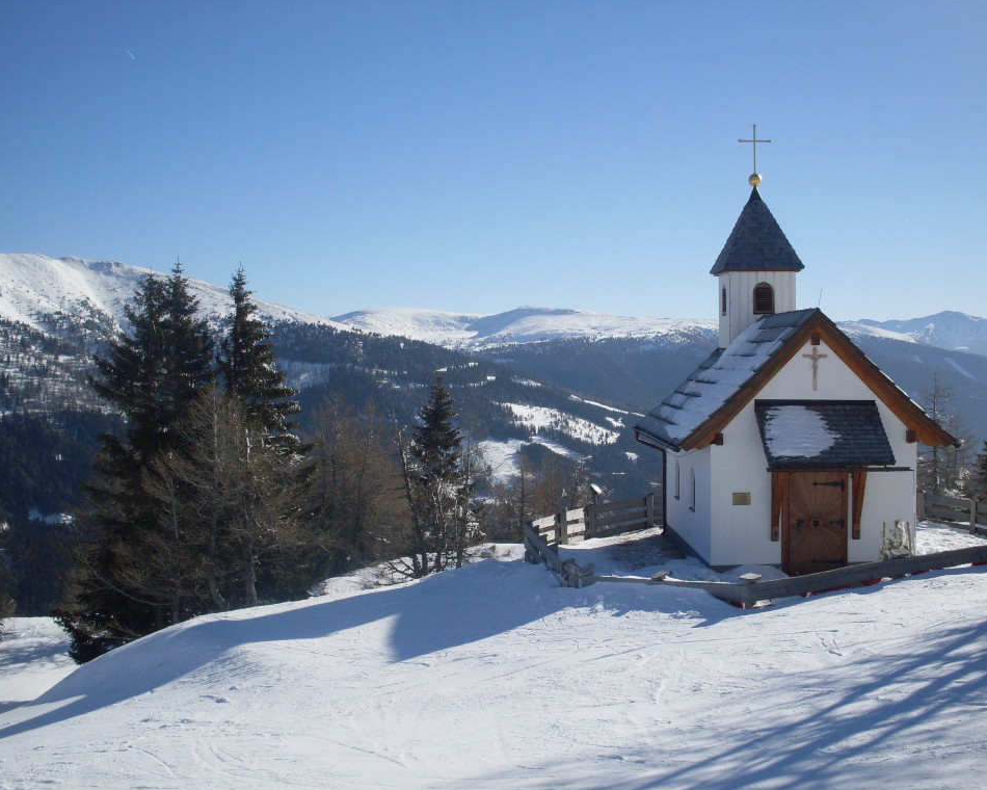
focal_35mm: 40
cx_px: 512
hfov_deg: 45.8
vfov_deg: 37.3
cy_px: 396
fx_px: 1168
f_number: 8.4
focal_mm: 6.3
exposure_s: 1/500
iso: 80
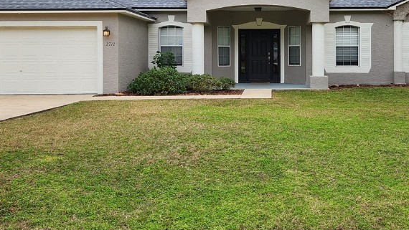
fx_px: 488
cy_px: 54
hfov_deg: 45.0
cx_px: 258
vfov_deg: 26.2
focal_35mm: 45
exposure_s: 1/952
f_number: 1.8
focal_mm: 5.4
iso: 20
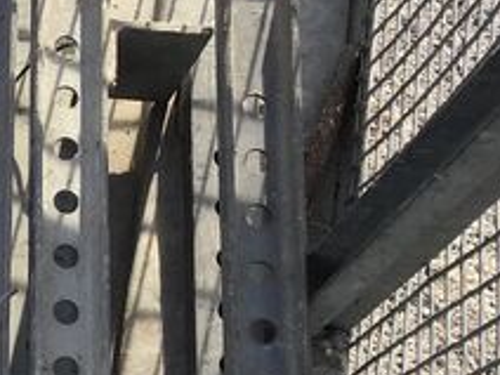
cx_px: -358
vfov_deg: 12.6
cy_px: 113
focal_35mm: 117
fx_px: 1690
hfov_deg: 15.0
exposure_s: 1/348
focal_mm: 3.3
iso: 25
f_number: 2.4
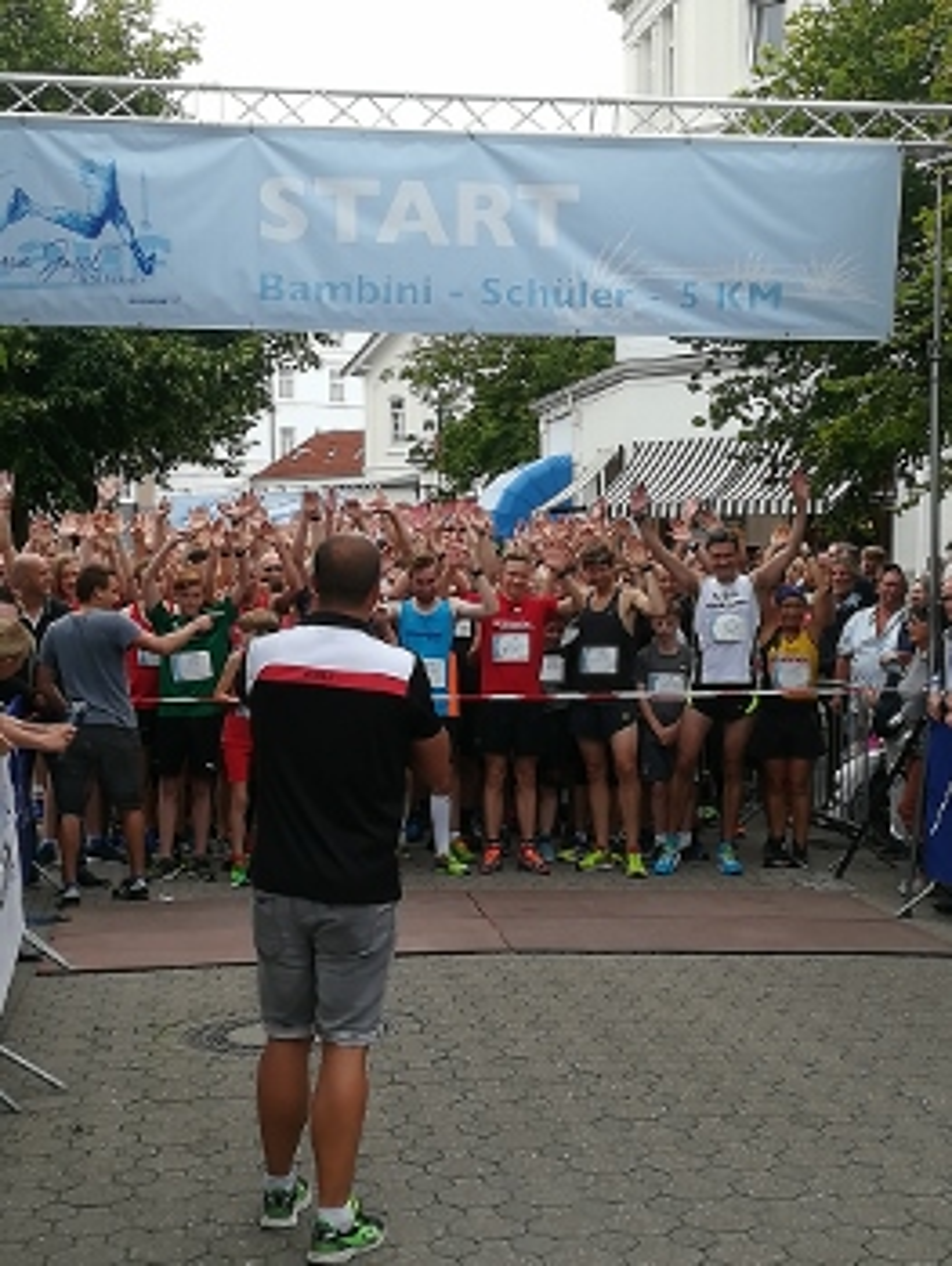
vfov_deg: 31.2
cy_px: 633
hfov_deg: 23.7
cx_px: 476
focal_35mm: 62
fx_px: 2271
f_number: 2.2
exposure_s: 1/133
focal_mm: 3.83
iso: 50
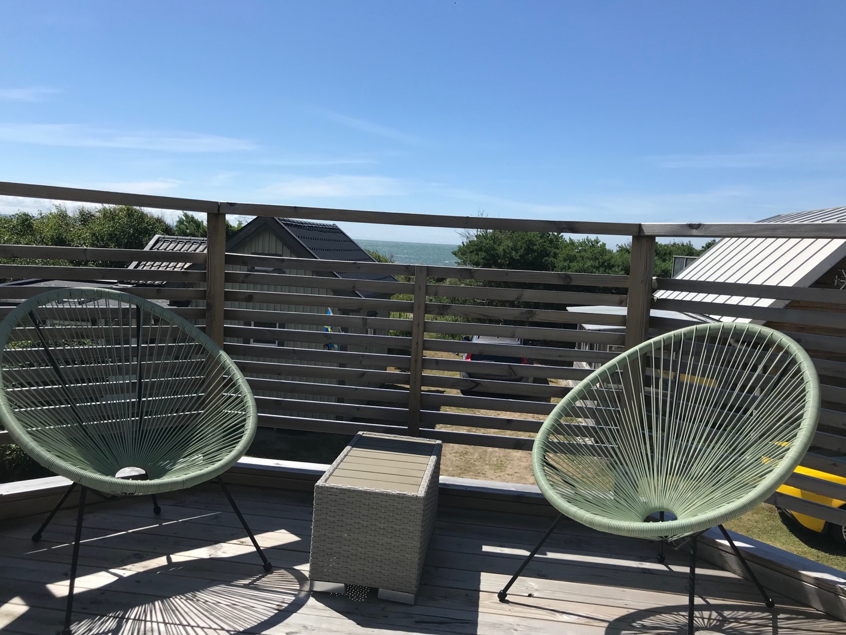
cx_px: 423
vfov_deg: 49.7
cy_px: 318
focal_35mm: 28
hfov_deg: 63.4
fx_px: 684
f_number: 1.8
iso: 20
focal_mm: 3.99
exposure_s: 1/3096
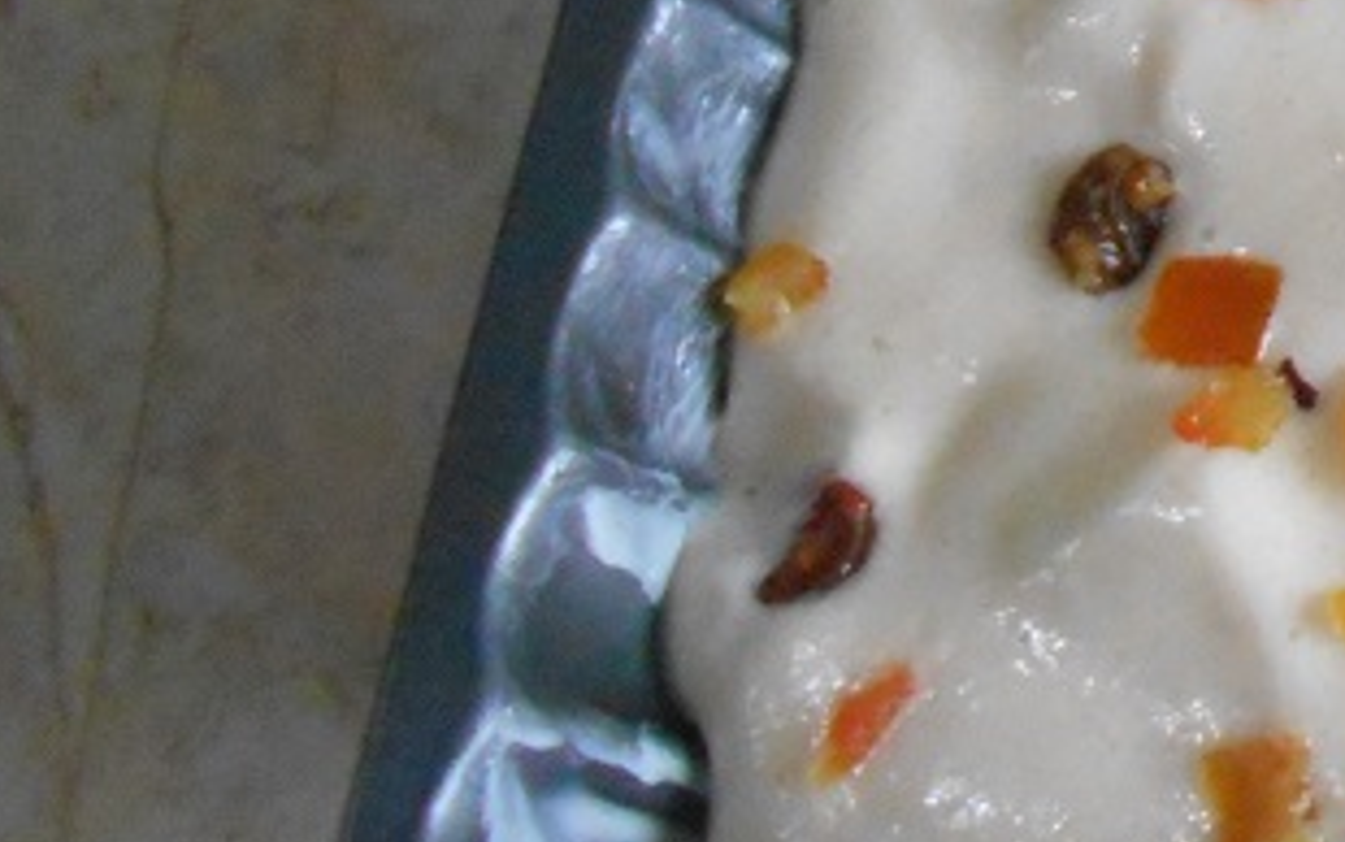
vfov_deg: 13.5
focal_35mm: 91
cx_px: 2191
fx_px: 3337
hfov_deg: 19.1
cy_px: -451
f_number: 3.2
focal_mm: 4.6
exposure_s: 1/60
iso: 800
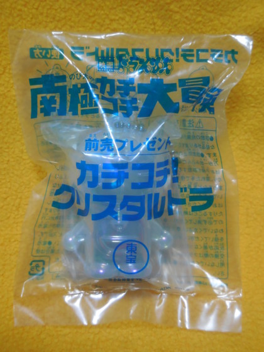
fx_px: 529
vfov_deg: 36.8
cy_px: 176
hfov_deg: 28.0
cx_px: 132
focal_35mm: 52
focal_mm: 9.4
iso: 400
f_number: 4.3
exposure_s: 1/20
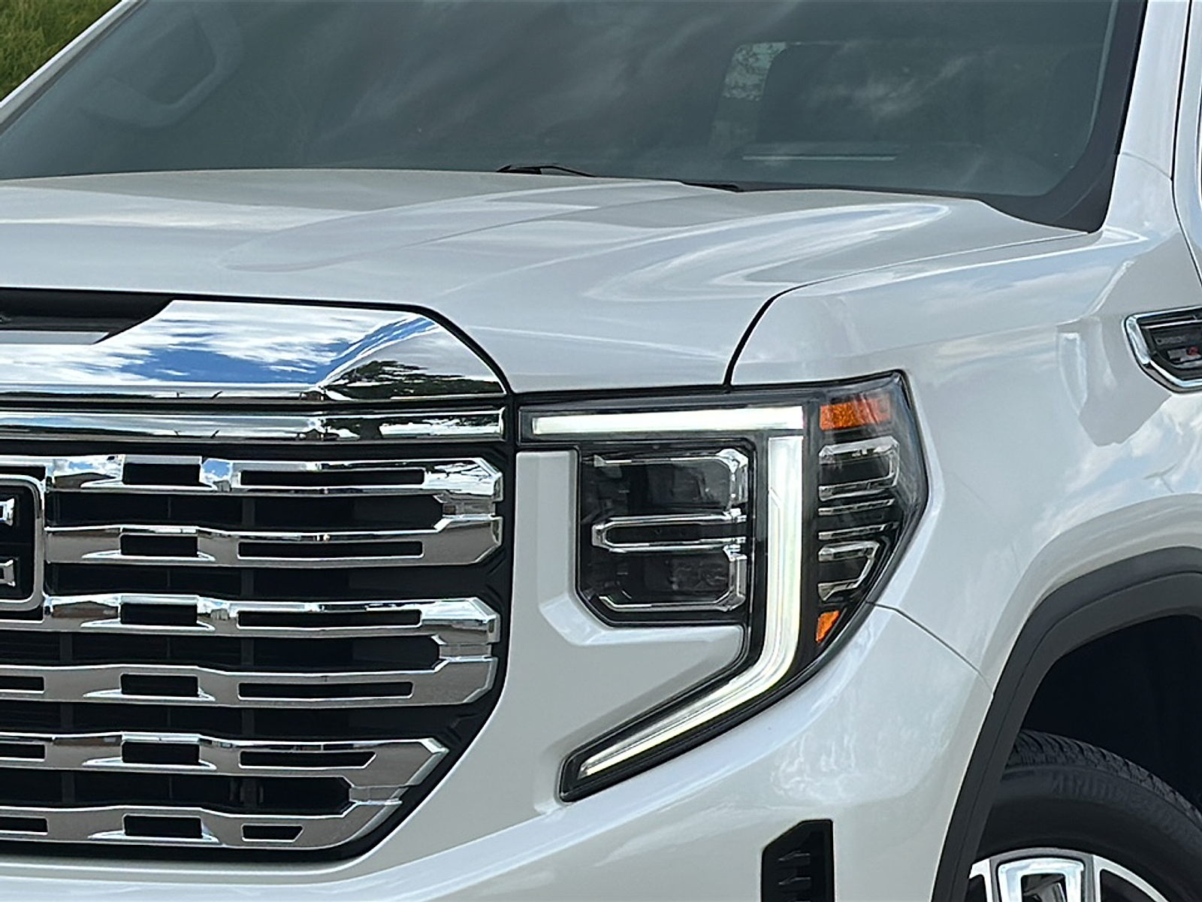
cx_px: 601
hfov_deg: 19.6
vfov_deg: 14.8
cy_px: 451
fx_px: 3472
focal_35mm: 100
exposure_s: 1/2985
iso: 64
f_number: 1.78
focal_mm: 6.86
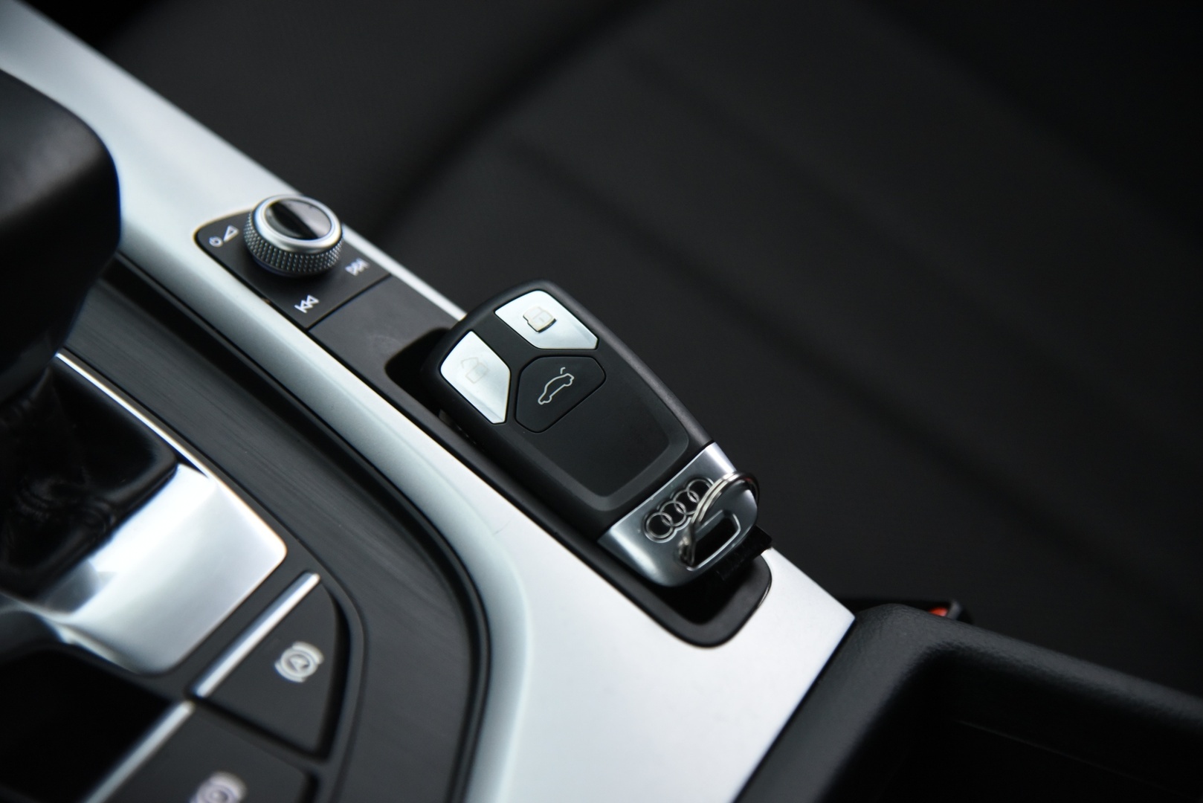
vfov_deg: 16.7
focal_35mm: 82
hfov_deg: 24.8
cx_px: 602
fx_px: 2741
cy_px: 402
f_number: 4
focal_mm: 82
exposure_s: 1/40
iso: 4000
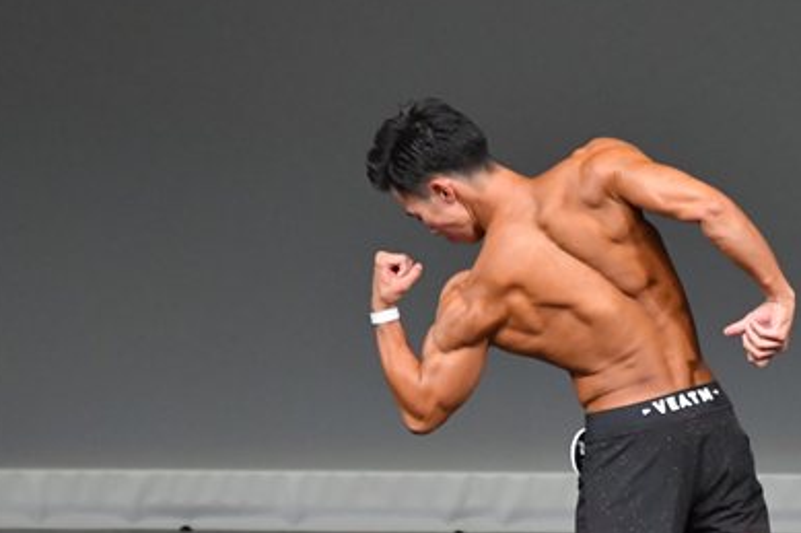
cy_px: 504
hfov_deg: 2.8
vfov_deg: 1.8
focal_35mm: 747
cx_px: 783
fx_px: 16613
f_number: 5.6
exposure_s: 1/400
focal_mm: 250
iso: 5000
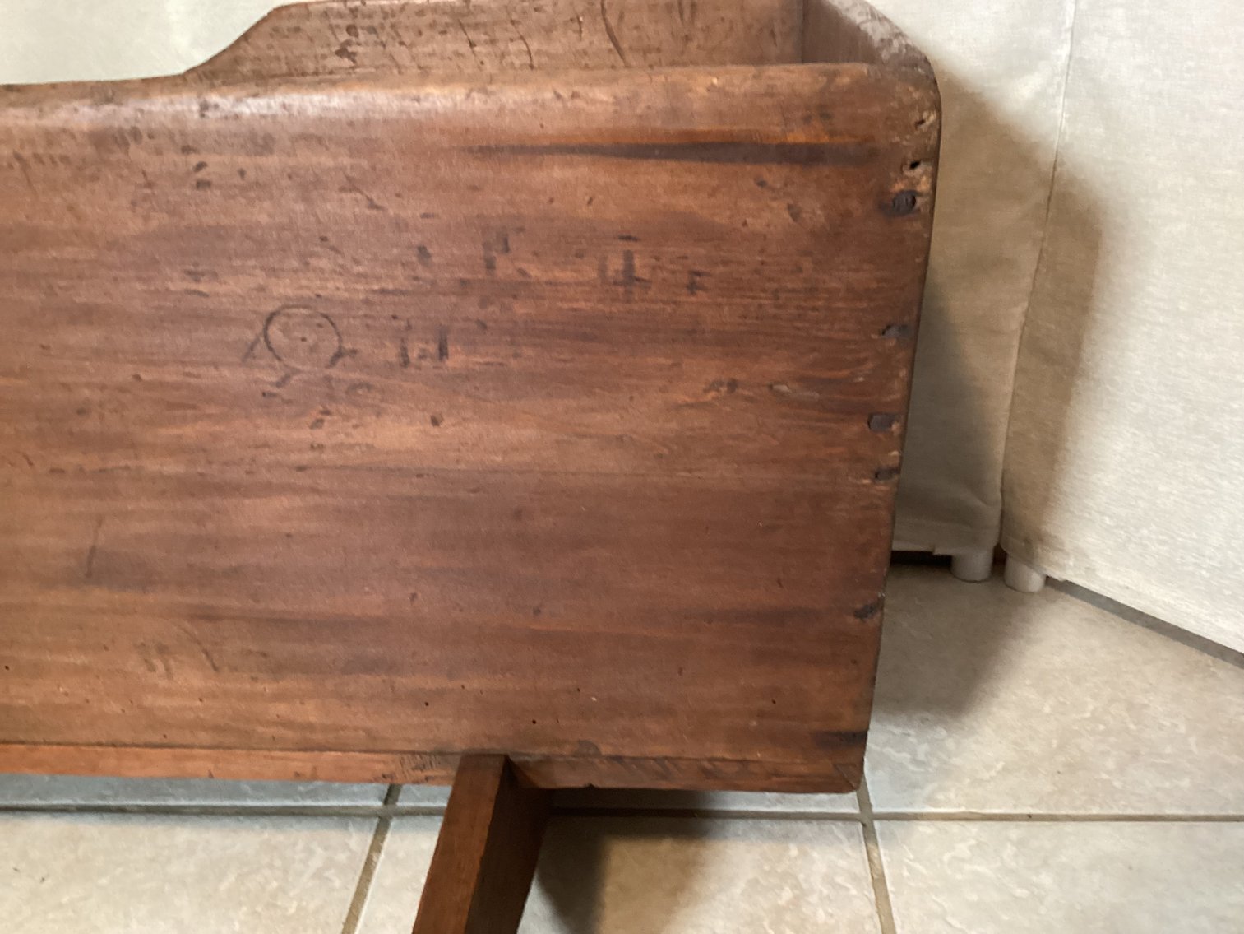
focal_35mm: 31
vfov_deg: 45.4
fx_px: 1114
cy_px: 467
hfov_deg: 58.3
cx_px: 622
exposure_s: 1/33
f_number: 2.4
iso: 400
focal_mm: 3.3
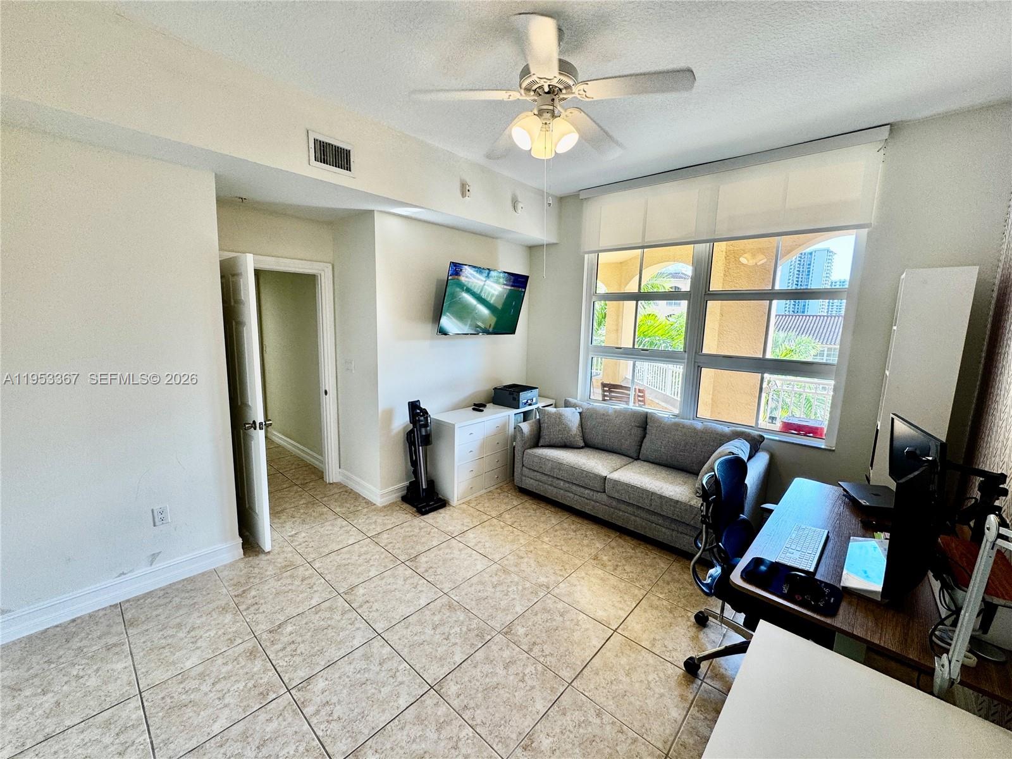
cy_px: 380
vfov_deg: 85.7
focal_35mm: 14
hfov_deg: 102.1
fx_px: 409
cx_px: 506
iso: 100
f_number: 2.2
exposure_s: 1/120
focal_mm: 2.22
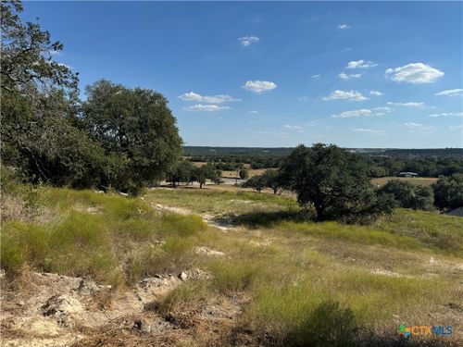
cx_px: 232
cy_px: 174
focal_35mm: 24
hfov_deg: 71.6
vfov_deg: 56.8
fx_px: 321
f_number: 1.78
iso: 80
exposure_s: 1/5814
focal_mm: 6.76
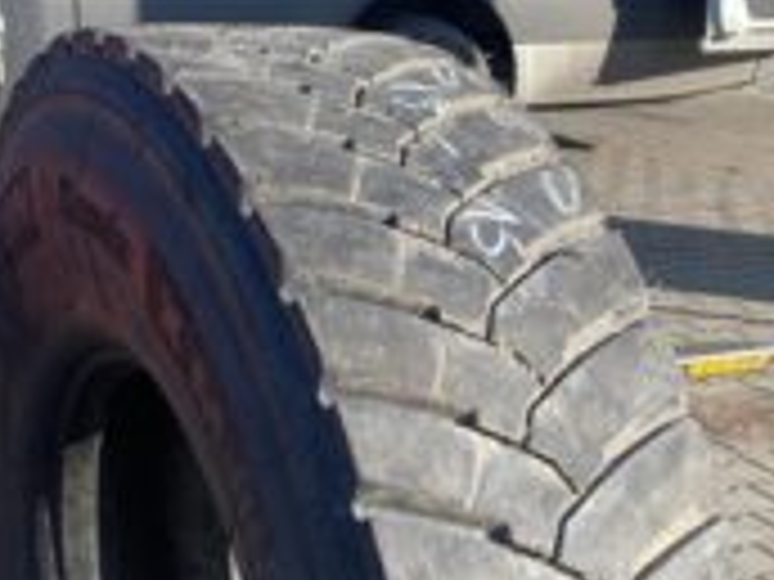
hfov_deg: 29.8
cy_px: 677
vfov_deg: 21.2
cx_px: 450
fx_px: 1453
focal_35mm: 65
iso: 32
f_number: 1.8
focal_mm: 4.25
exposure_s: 1/927
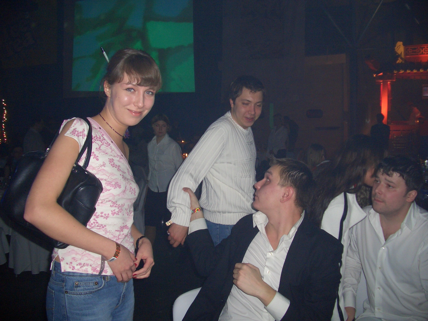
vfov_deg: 40.7
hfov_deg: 52.6
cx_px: 214
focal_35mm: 35
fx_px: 433
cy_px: 160
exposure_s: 1/60
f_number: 2.6
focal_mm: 5.8
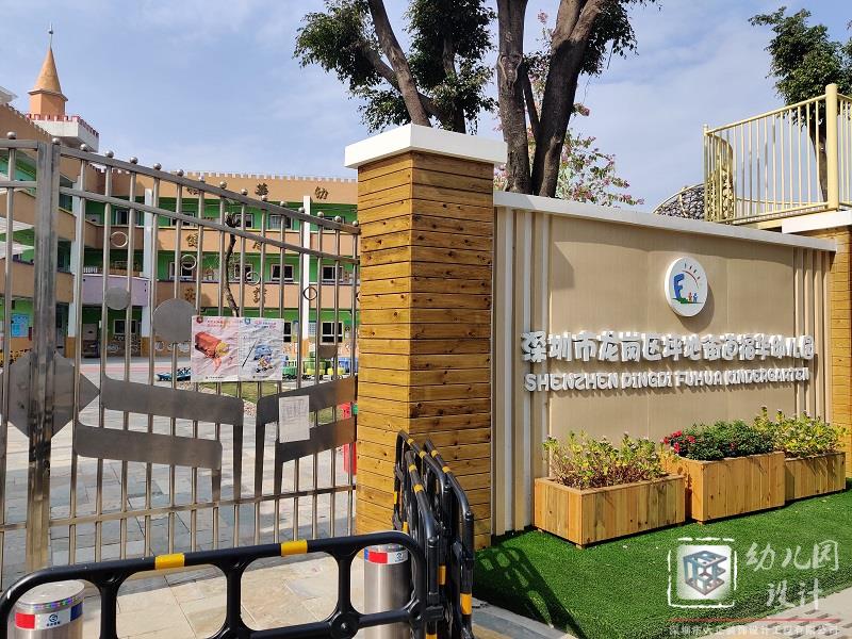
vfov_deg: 51.4
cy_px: 320
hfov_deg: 65.3
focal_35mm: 27
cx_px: 426
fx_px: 665
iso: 125
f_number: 1.75
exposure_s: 1/2398
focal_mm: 4.75
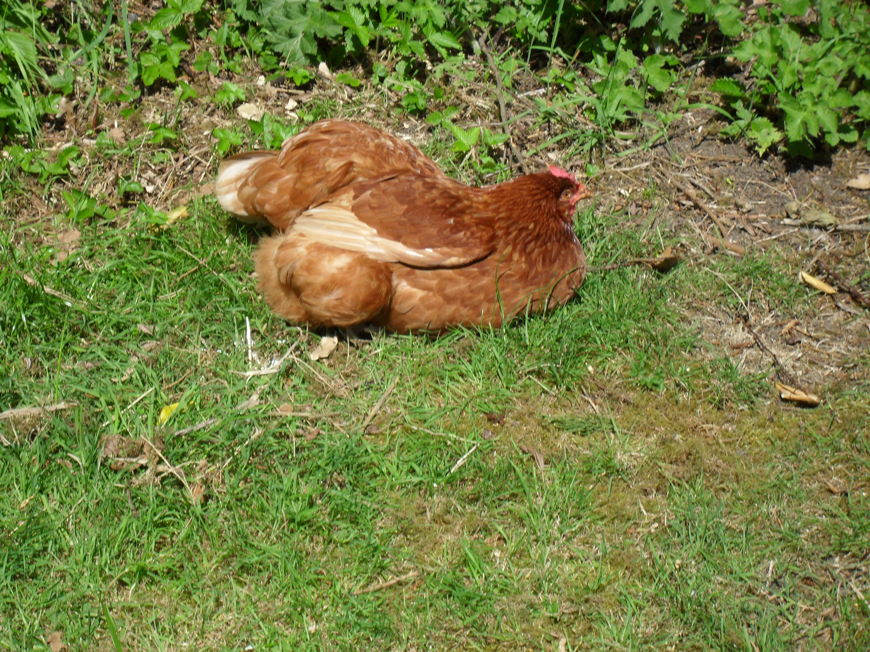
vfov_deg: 14.1
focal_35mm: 105
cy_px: 326
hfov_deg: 18.7
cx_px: 435
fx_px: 2639
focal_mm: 18.9
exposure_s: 1/350
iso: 100
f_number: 5.8
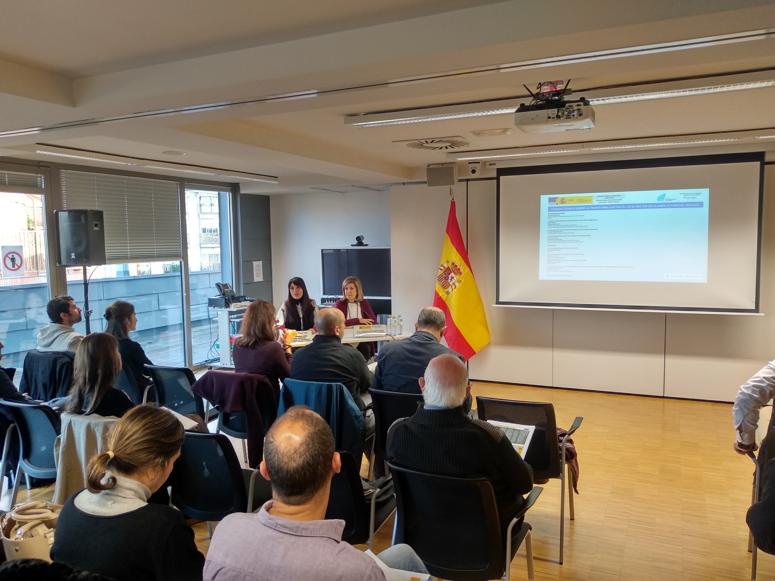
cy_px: 290
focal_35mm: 26
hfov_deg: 67.3
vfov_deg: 53.1
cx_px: 388
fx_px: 582
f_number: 2.2
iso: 400
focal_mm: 3.83
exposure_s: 1/50
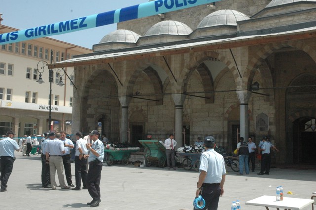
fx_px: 408
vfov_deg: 28.9
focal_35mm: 46
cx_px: 158
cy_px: 105
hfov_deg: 42.3
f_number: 13
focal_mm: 31
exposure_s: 1/750
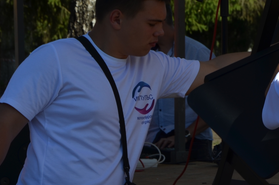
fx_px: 1880
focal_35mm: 243
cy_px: 132
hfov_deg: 8.4
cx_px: 313
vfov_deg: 5.6
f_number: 9
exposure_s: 1/320
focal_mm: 58
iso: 100
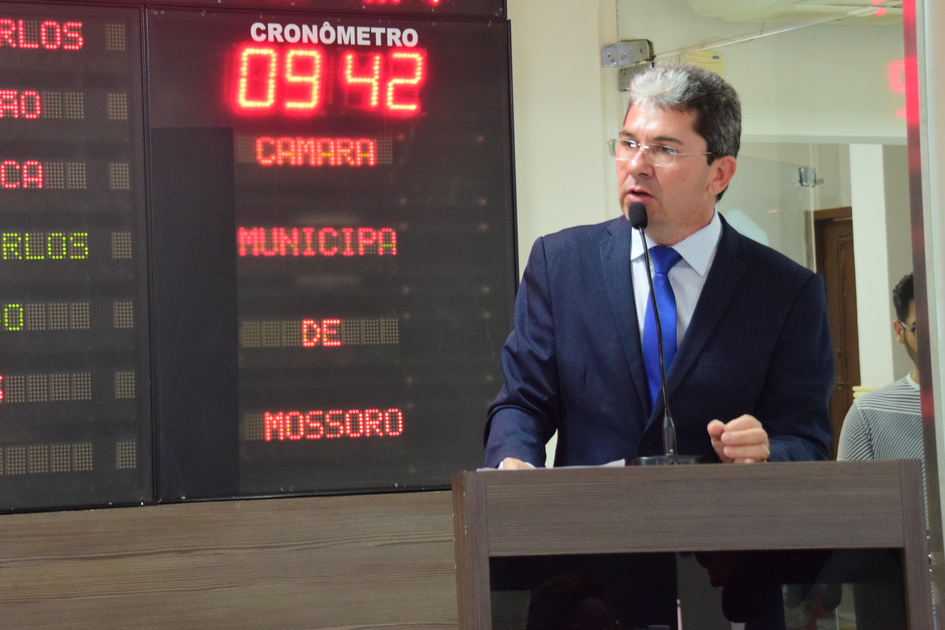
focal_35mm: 65
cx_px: 353
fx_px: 1706
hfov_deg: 30.8
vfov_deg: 20.9
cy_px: 229
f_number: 5.6
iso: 1600
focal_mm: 34
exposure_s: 1/60
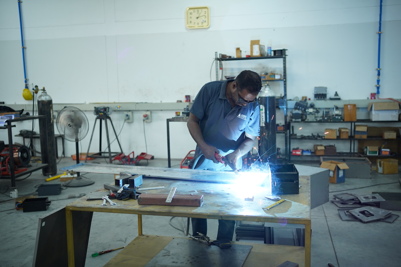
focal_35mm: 35
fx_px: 390
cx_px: 200
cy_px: 134
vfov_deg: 37.9
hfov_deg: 54.4
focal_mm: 35
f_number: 2.8
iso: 640
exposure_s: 1/125
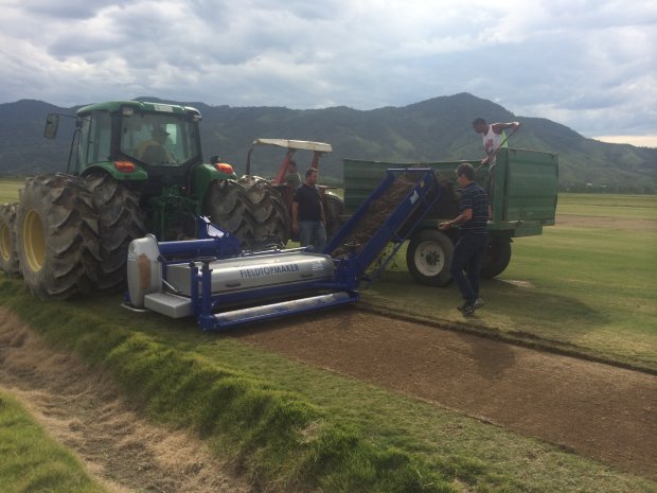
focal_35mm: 30
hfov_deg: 60.0
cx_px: 328
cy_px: 246
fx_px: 569
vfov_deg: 46.8
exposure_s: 1/1368
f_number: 2.2
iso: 32
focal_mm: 4.12
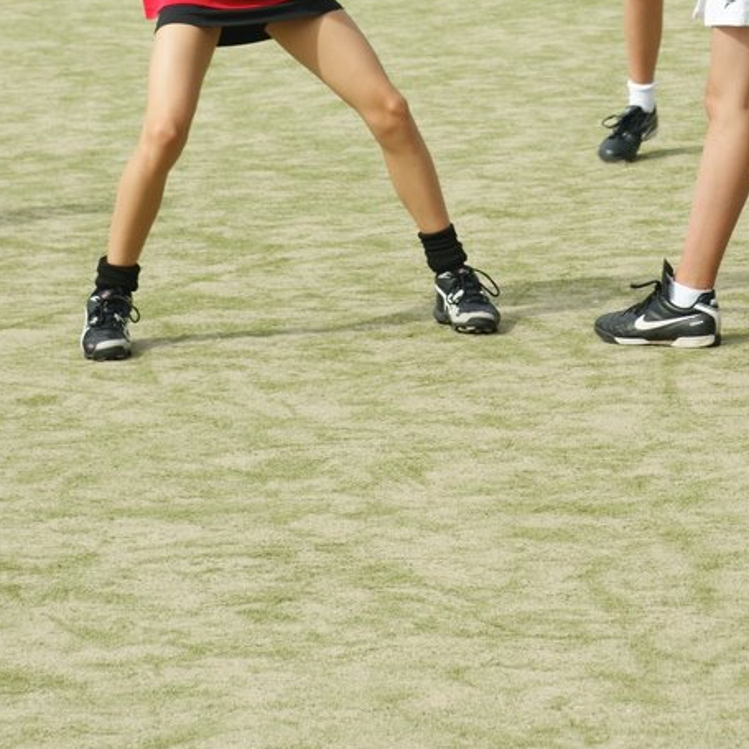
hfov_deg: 7.4
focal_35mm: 235
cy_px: -143
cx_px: 478
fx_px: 5753
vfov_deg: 7.4
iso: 100
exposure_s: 1/320
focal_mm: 70
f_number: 5.6
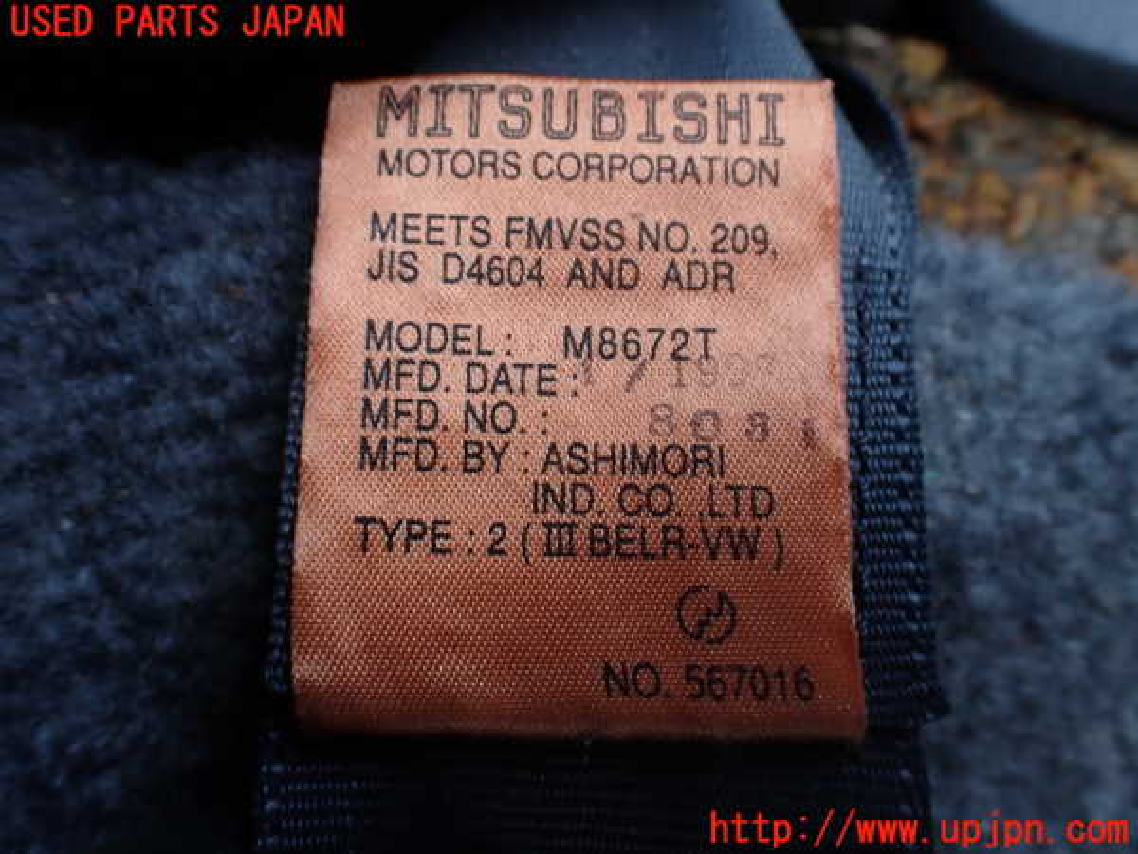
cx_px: 569
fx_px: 986
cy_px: 427
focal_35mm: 30
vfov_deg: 46.8
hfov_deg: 60.0
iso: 100
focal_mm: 5.4
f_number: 3.2
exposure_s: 1/160
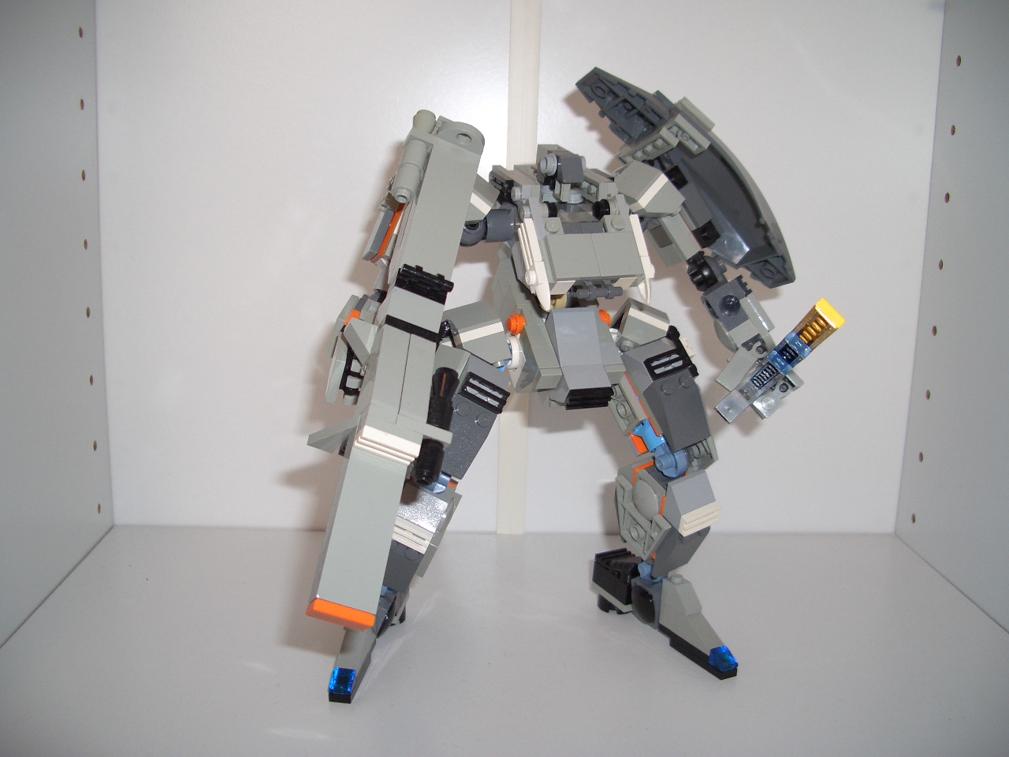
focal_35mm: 35
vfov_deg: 40.7
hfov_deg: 52.6
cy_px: 378
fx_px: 1020
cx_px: 504
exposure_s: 1/60
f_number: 2.6
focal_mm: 5.8
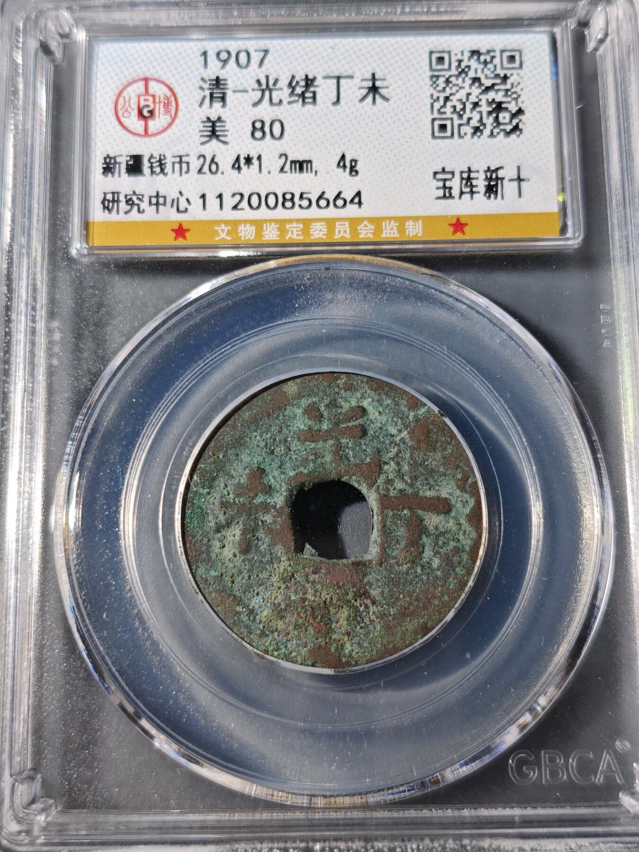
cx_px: 320
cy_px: 426
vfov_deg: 38.2
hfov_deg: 29.1
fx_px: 1231
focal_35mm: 50
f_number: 1.63
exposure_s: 1/162
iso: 50
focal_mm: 5.85
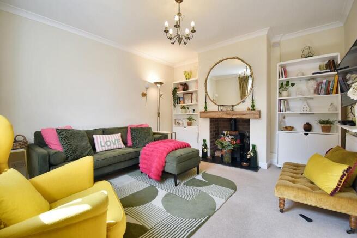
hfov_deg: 100.4
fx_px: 149
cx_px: 178
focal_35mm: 15
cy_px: 119
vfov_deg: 77.4
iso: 100
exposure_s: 1/30
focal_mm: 10
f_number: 4.5
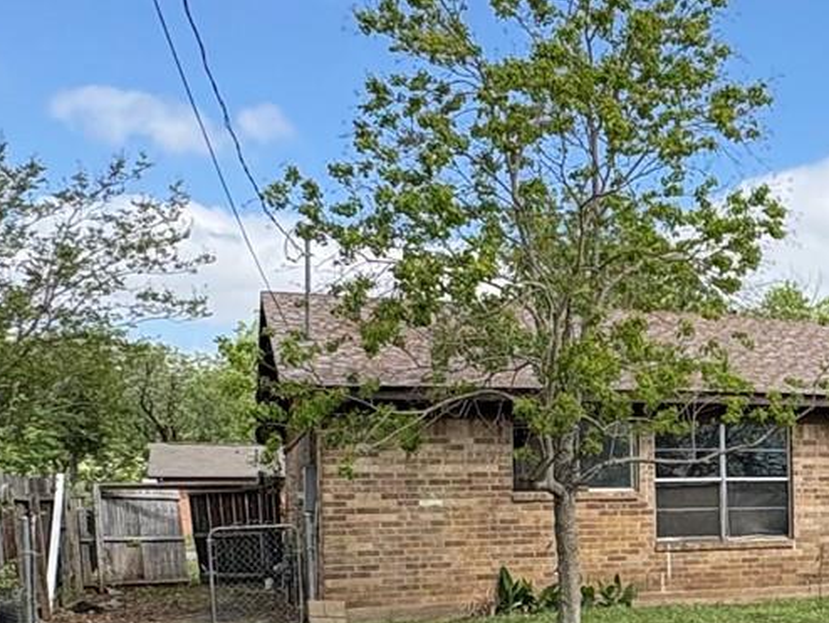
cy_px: 534
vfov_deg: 24.7
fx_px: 1390
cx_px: 943
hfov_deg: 29.5
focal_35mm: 58
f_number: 2.2
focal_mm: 2.22
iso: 50
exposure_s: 1/1672
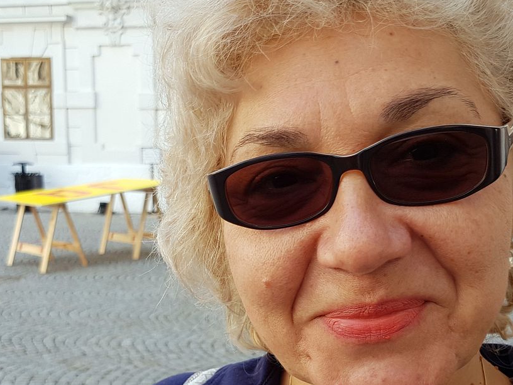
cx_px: 263
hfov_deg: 37.5
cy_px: 294
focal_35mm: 51
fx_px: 756
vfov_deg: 28.1
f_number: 1.7
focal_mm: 4.2
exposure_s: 1/187
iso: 50
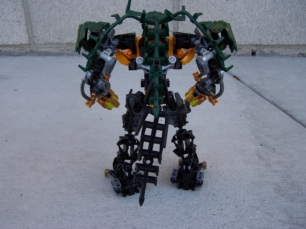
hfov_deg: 49.0
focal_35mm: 38
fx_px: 336
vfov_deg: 37.7
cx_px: 153
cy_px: 114
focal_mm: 6.3
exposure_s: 1/180
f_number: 2.8
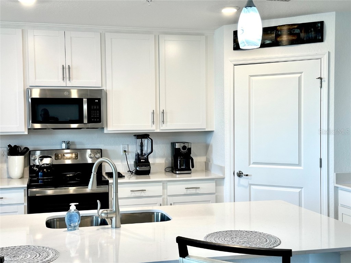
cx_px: 176
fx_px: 487
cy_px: 132
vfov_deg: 30.3
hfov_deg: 39.7
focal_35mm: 48
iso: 50
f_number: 1.78
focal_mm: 6.86
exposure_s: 1/60
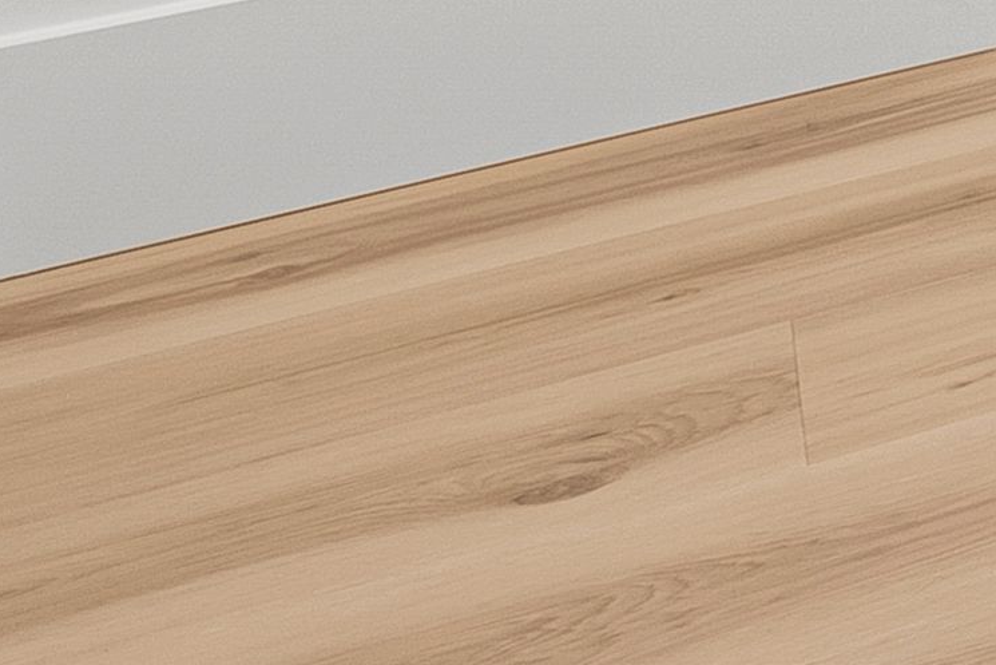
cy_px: -1153
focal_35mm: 97
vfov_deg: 10.9
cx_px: 2556
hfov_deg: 13.4
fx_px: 2684
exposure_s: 1/5
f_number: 8
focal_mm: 17
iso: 640
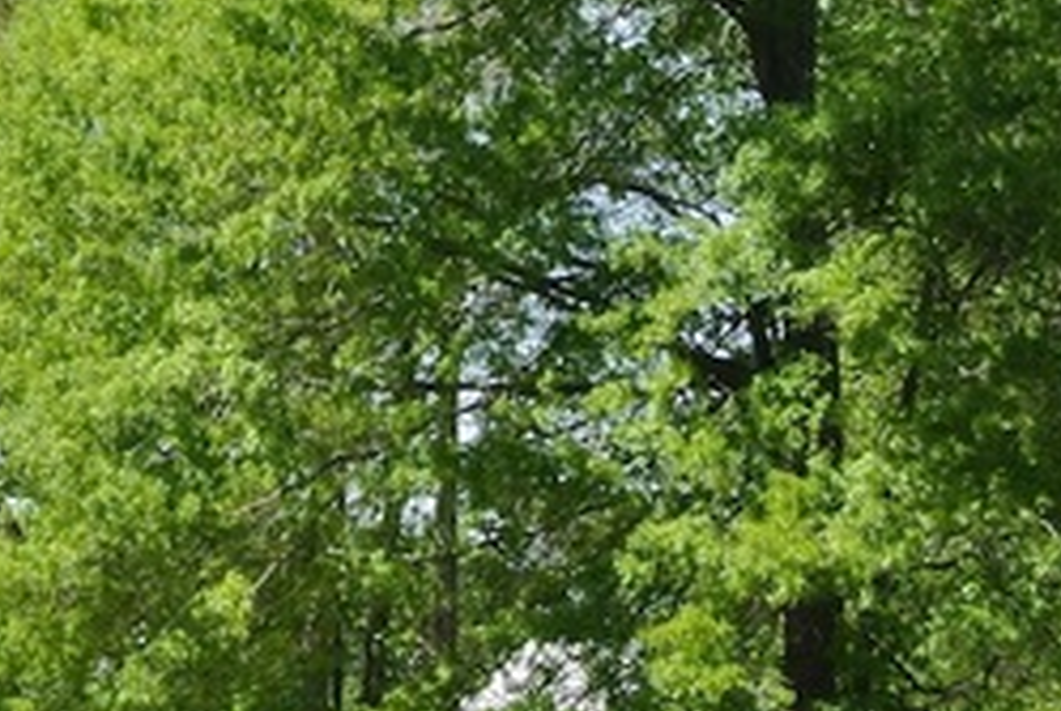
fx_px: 5757
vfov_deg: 7.1
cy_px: 511
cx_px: -192
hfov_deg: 10.4
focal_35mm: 195
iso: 100
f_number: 5.6
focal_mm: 21.1
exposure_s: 1/250
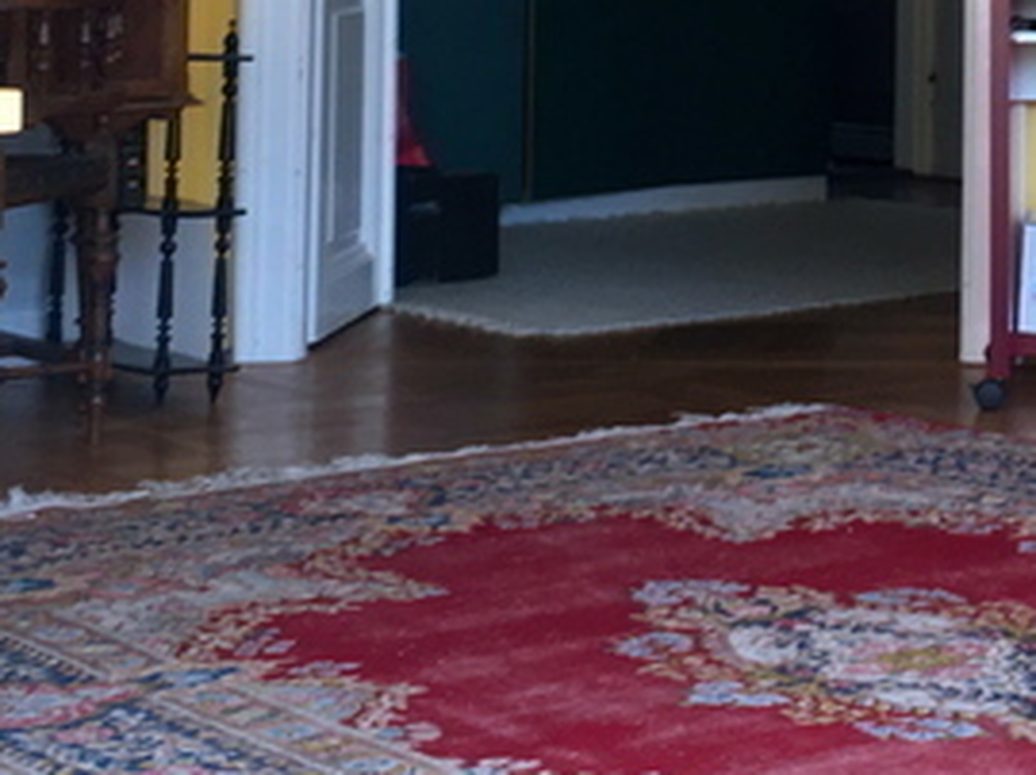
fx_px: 3289
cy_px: -261
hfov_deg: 17.2
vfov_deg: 12.9
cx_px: 1213
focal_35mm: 110
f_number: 2.2
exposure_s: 1/50
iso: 32
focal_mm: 4.15
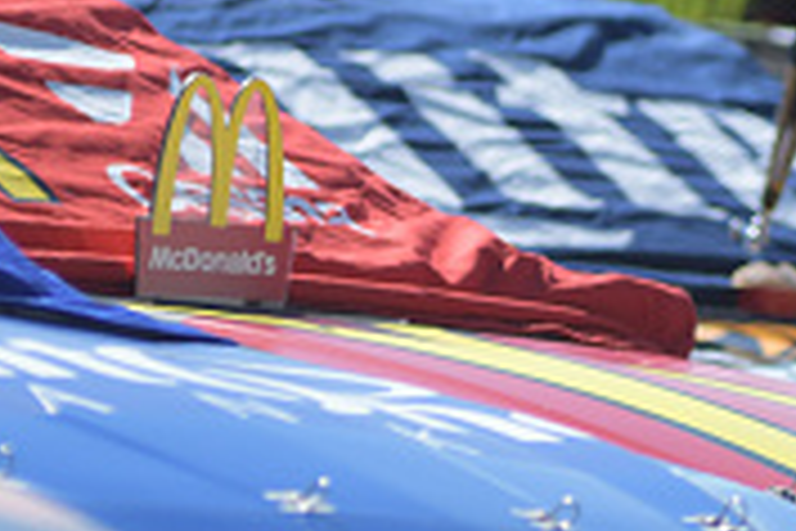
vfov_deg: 1.4
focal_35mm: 1008
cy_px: 670
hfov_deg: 2.0
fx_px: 22286
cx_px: 756
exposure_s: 1/6400
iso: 400
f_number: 4
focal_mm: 200
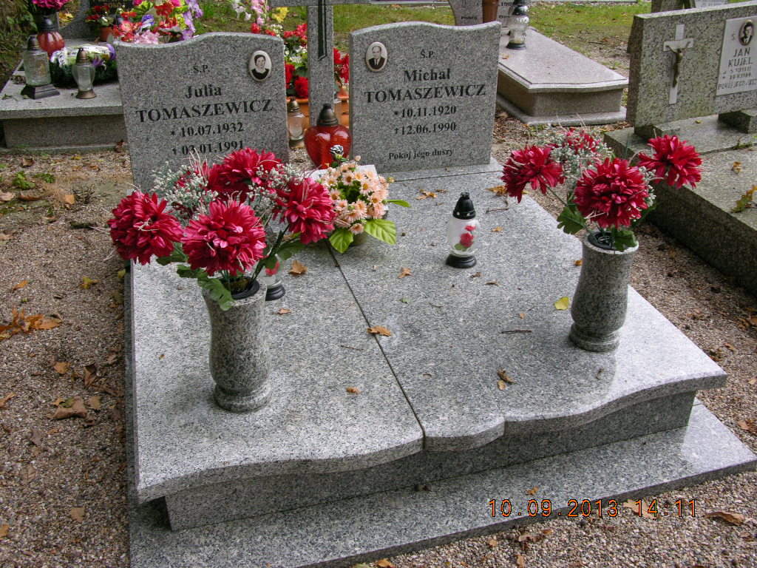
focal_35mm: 35
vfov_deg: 40.7
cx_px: 378
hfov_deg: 52.6
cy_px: 284
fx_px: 765
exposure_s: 1/88.9
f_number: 4
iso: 50
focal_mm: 8.9
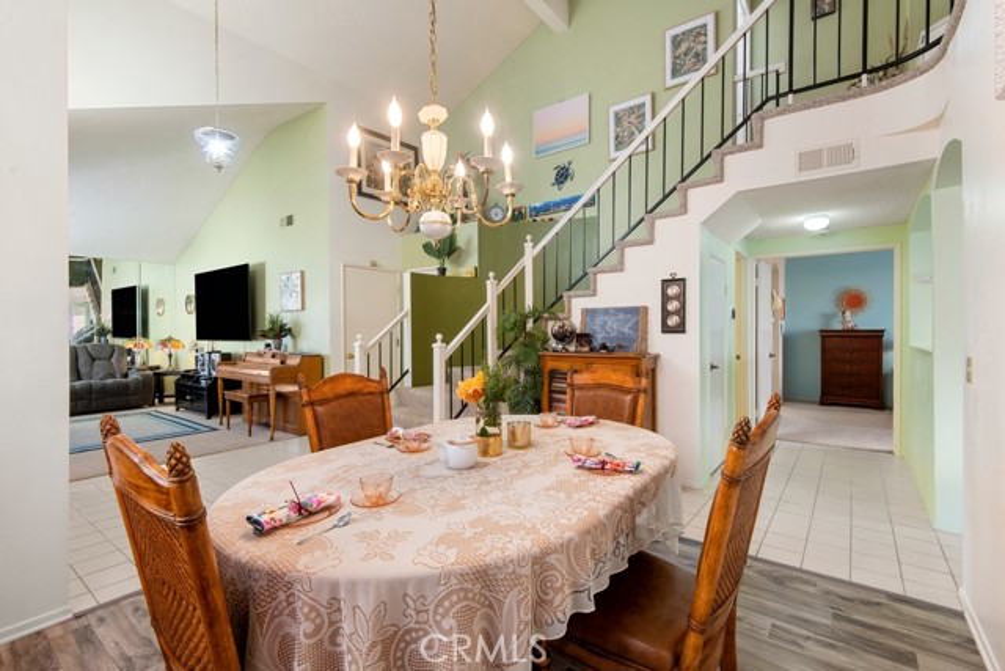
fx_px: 447
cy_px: 336
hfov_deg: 96.7
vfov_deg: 73.8
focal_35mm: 16
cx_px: 502
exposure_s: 1/4
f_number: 9
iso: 64
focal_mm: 16
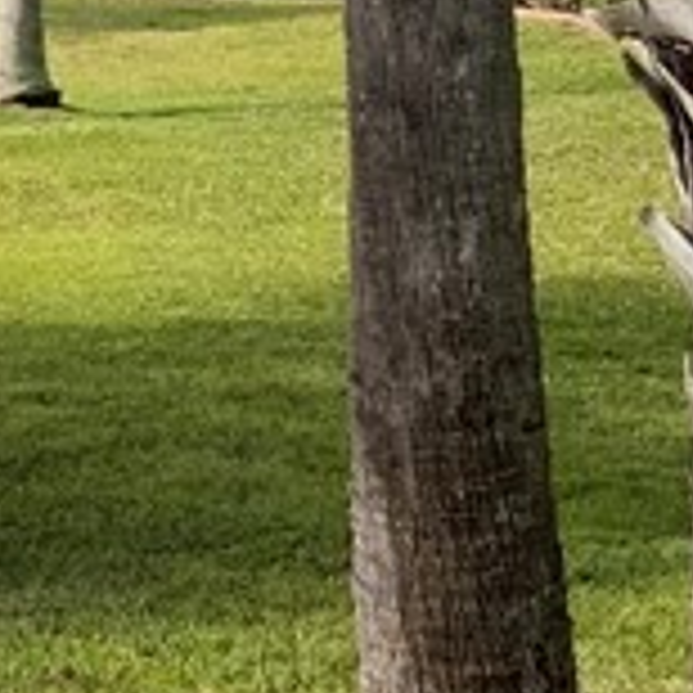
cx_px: -621
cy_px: 36
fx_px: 3850
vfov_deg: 10.2
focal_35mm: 170
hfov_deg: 9.7
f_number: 1.8
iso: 16
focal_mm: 3
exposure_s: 1/978
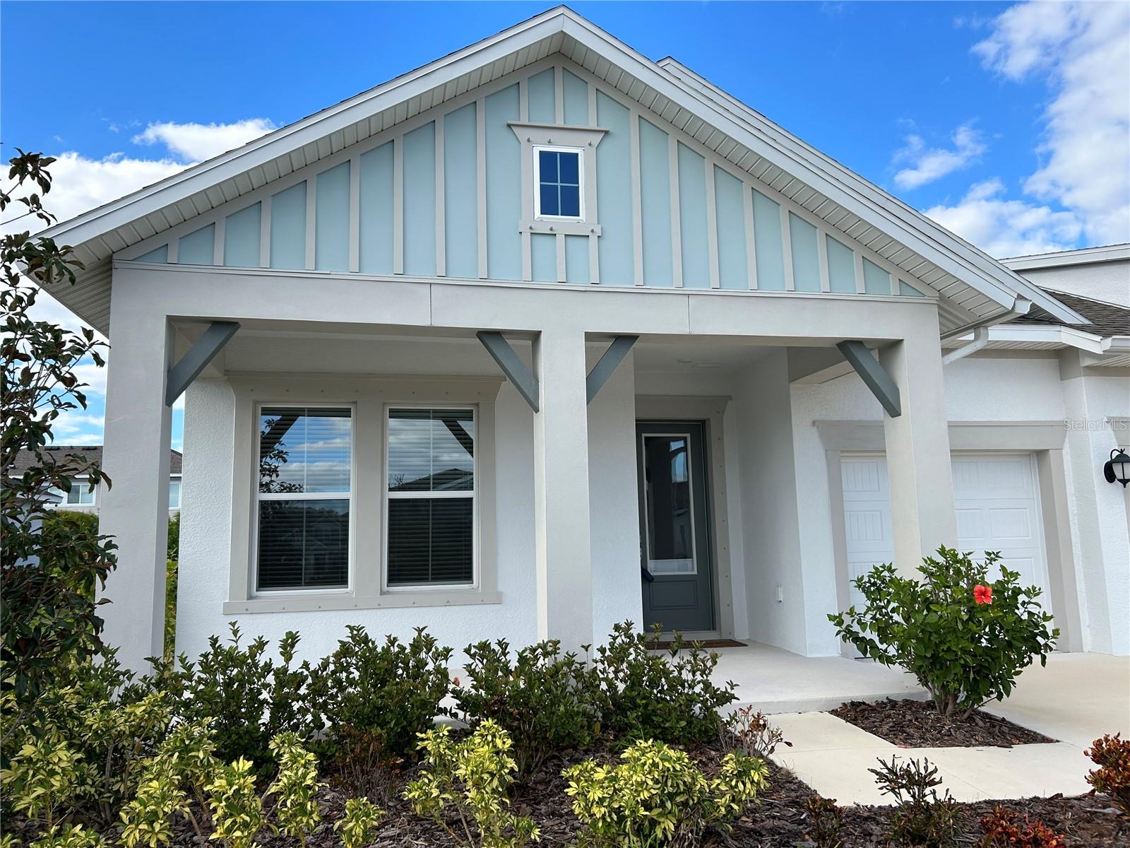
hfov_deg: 67.3
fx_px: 849
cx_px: 565
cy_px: 424
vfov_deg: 53.1
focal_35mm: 26
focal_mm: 5.7
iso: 50
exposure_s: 1/2008
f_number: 1.5
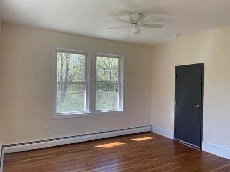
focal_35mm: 26
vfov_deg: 53.1
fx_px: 173
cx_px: 115
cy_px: 86
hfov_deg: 67.3
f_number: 1.6
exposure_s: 1/169
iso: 32
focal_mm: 4.2
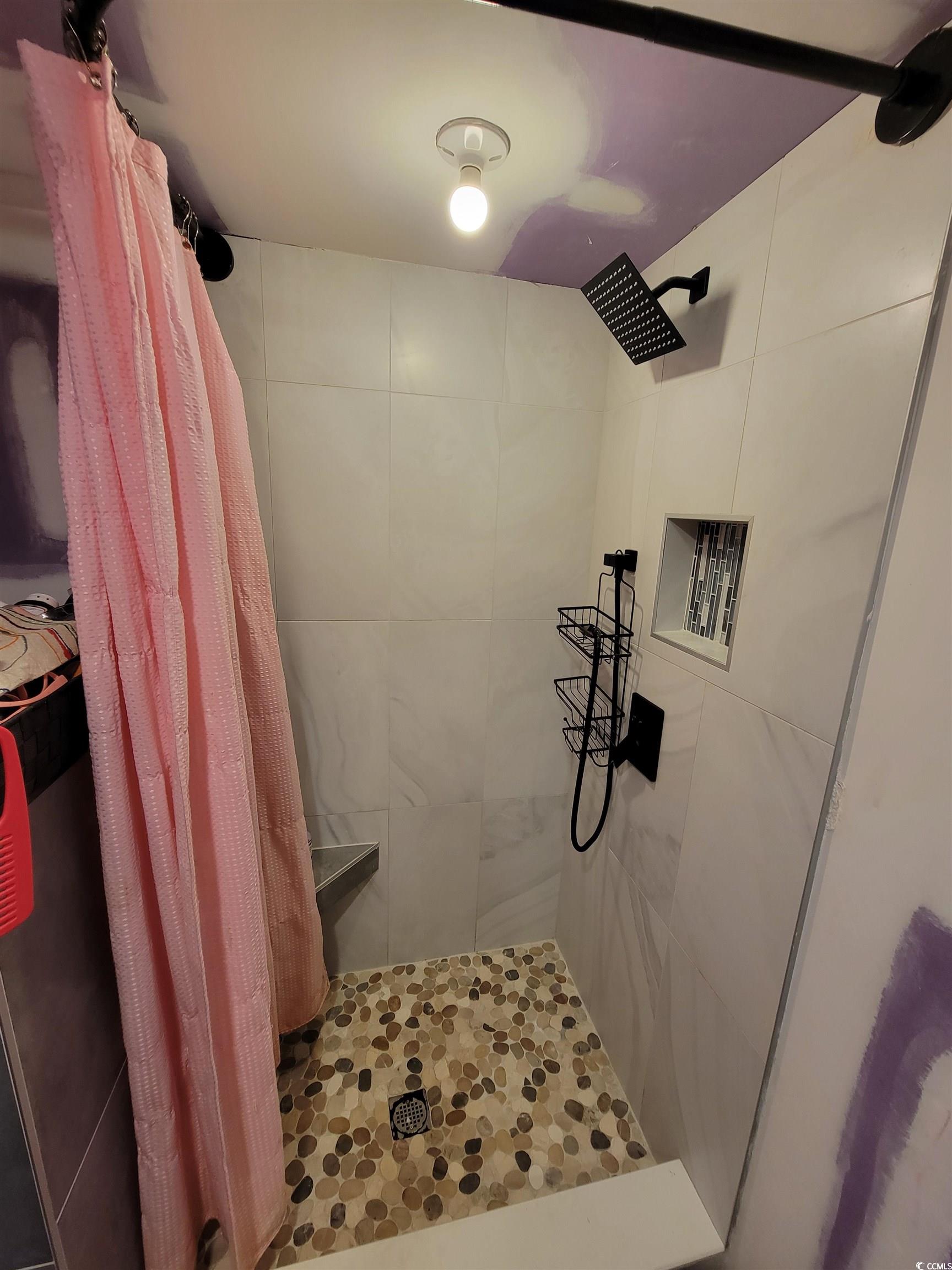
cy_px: 635
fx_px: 477
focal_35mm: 13
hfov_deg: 89.9
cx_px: 476
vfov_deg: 106.2
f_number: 2.2
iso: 125
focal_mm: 2.2
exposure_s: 1/60
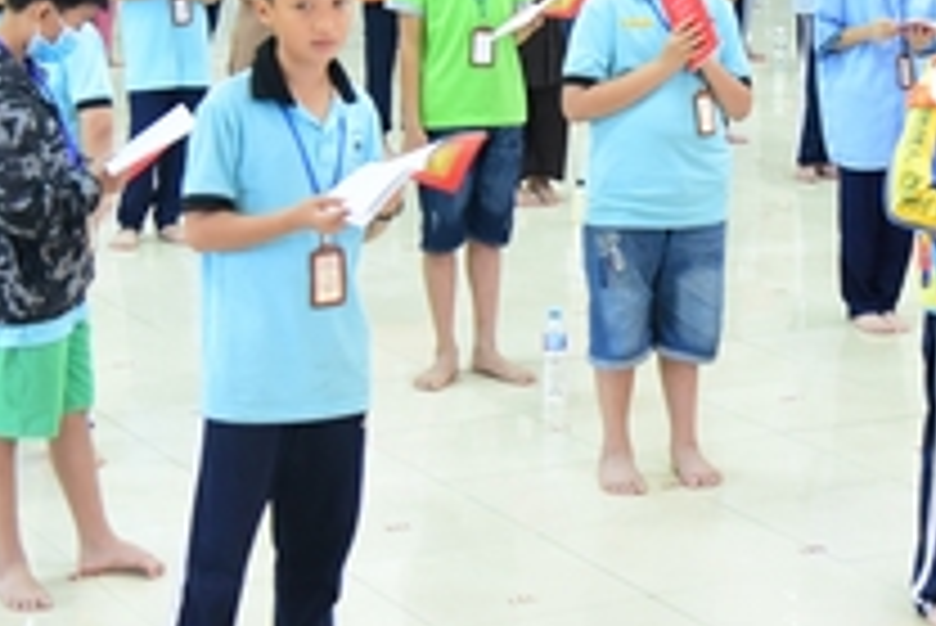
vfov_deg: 12.8
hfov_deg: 19.2
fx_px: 2758
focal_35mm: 106
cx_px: 684
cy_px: 20
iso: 2000
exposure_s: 1/40
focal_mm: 34
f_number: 4
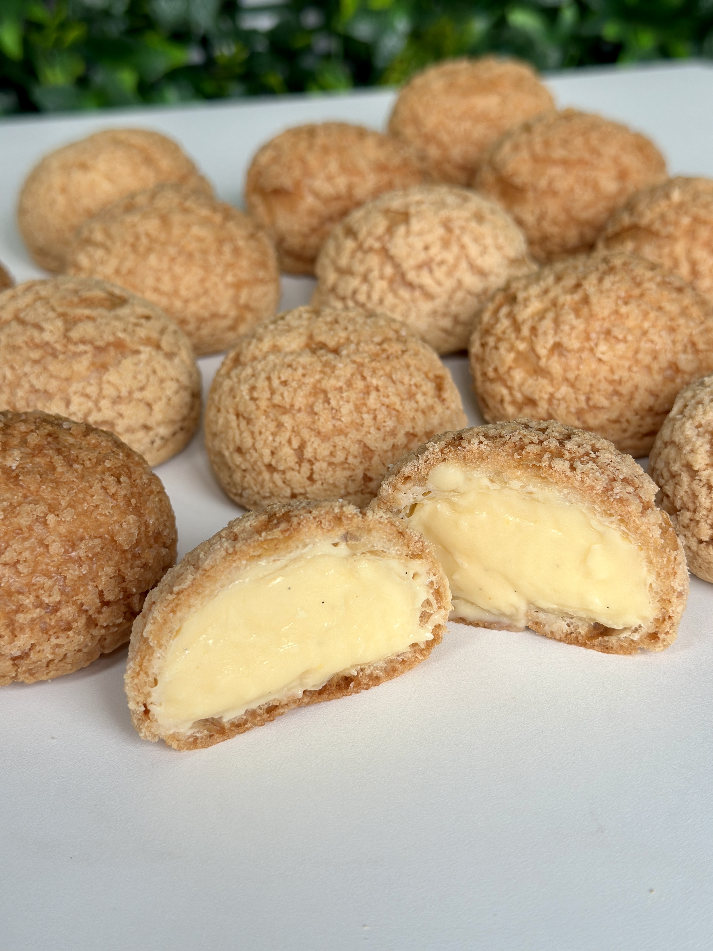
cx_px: 356
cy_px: 476
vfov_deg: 39.7
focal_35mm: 48
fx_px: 1318
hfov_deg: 30.3
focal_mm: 6.86
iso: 64
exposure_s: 1/121
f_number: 1.78
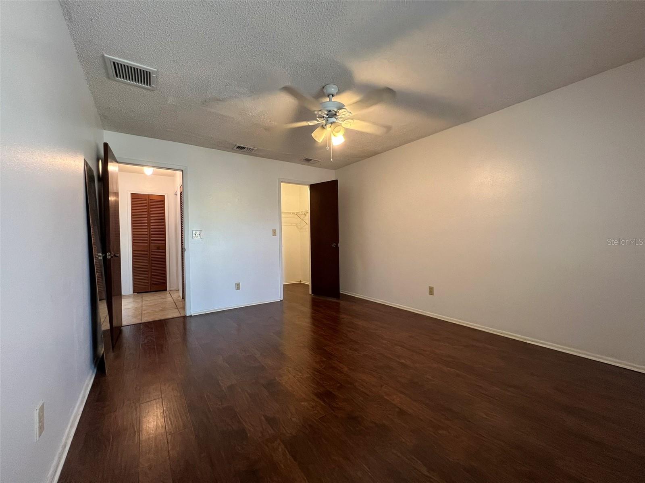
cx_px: 322
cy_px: 242
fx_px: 242
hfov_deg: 106.2
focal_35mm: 13
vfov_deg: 89.9
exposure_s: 1/60
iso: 250
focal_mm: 1.57
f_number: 1.8
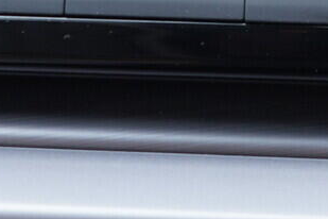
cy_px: -282
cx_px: 258
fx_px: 1531
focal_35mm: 168
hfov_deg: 12.2
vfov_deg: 7.7
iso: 250
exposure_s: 1/40
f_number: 2.8
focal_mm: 24
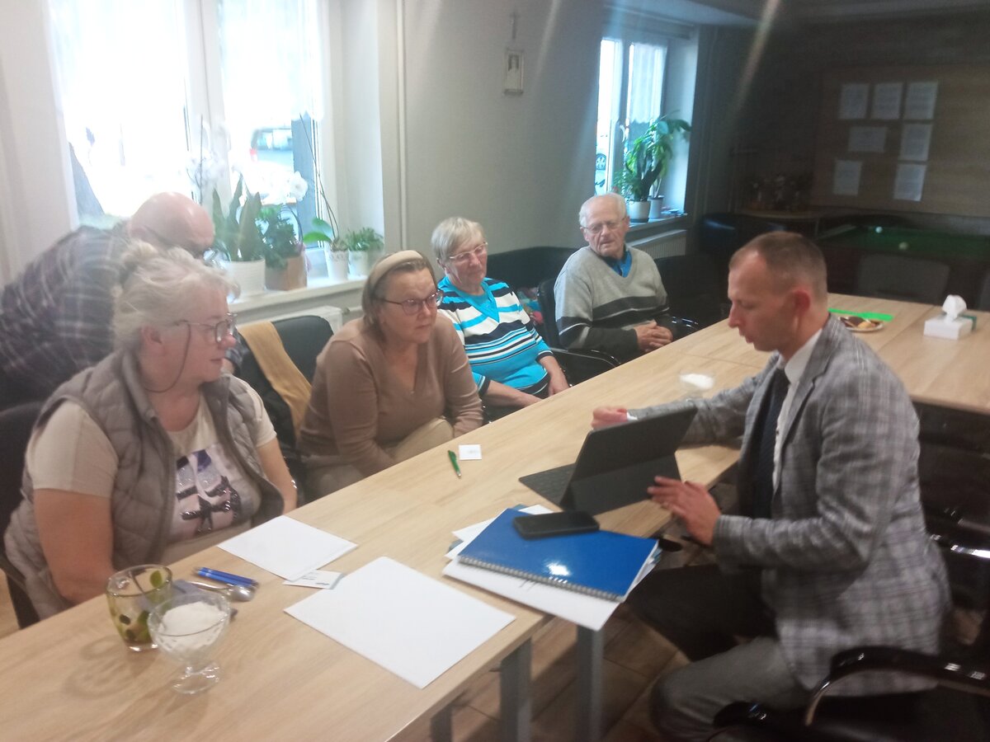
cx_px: 495
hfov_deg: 65.3
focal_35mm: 27
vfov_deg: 51.4
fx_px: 772
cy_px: 371
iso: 425
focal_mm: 3.79
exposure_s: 1/33.3
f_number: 2.2
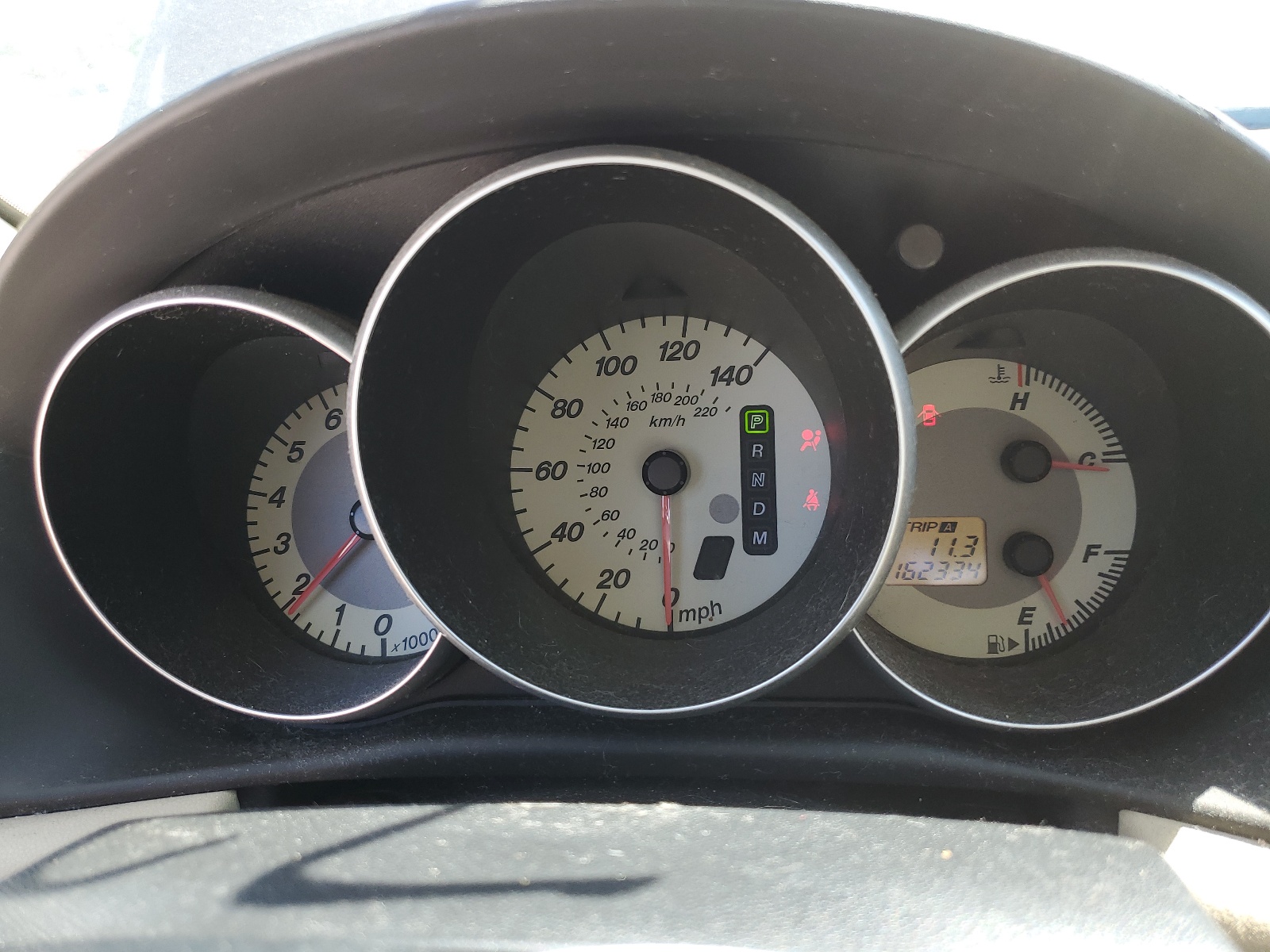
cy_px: 476
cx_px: 635
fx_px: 954
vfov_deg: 53.1
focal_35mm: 26
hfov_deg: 67.3
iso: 50
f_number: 1.5
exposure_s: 1/169
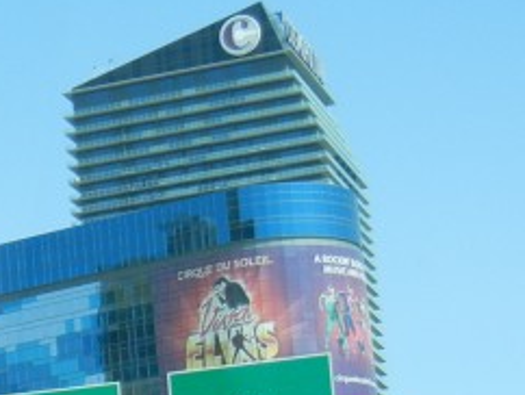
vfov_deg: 8.9
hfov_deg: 11.2
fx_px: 2505
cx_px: -377
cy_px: 423
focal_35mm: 165
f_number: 3.7
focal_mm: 7.1
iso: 160
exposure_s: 1/754
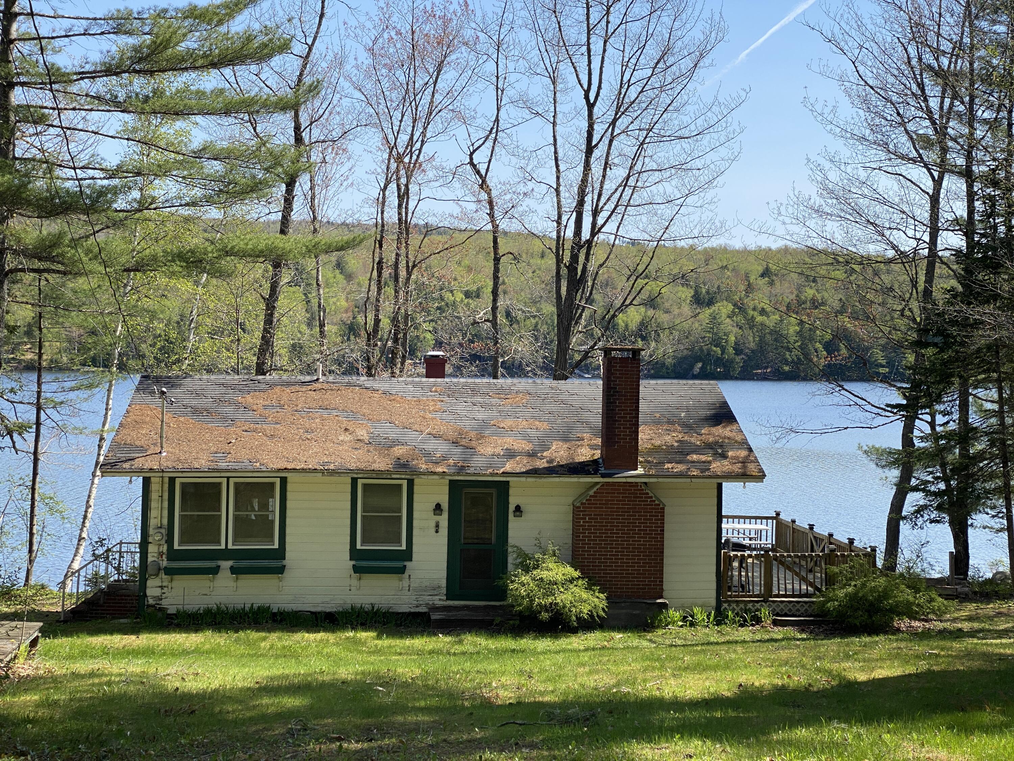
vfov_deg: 28.0
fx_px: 1523
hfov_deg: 36.8
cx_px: 507
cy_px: 380
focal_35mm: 52
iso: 20
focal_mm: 6
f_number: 2
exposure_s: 1/999
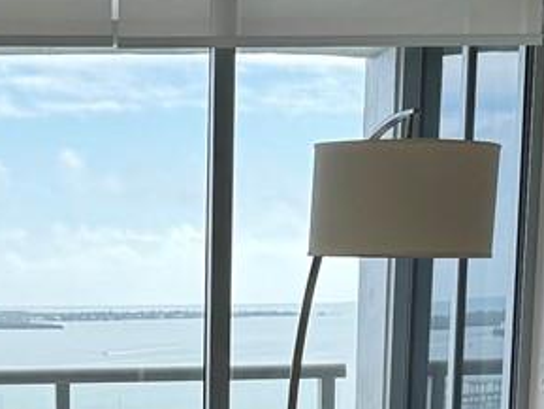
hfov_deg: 14.6
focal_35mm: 133
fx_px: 2091
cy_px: 726
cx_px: 6
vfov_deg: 10.5
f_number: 1.78
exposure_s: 1/390
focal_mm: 6.86
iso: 80
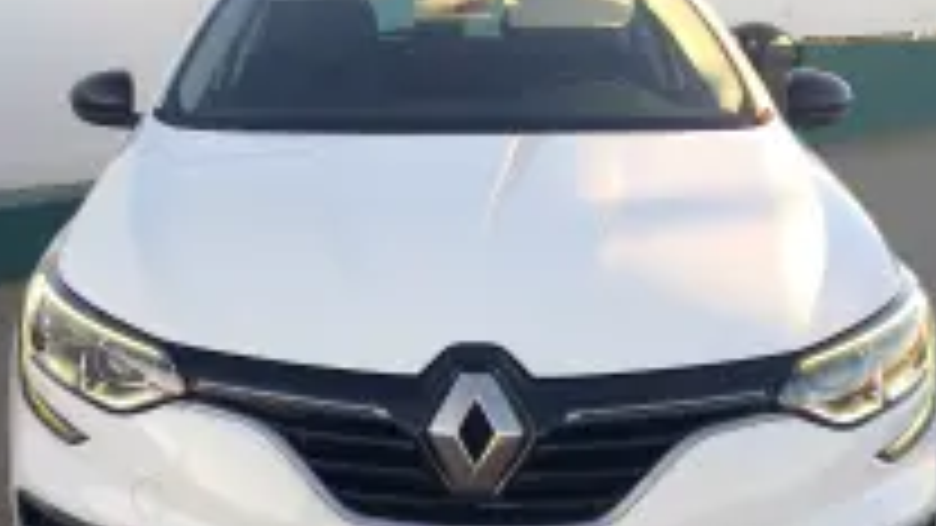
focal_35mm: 51
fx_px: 1266
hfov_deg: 40.3
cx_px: 342
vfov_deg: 23.3
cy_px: 391
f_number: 1.8
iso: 25
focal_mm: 4
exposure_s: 1/100
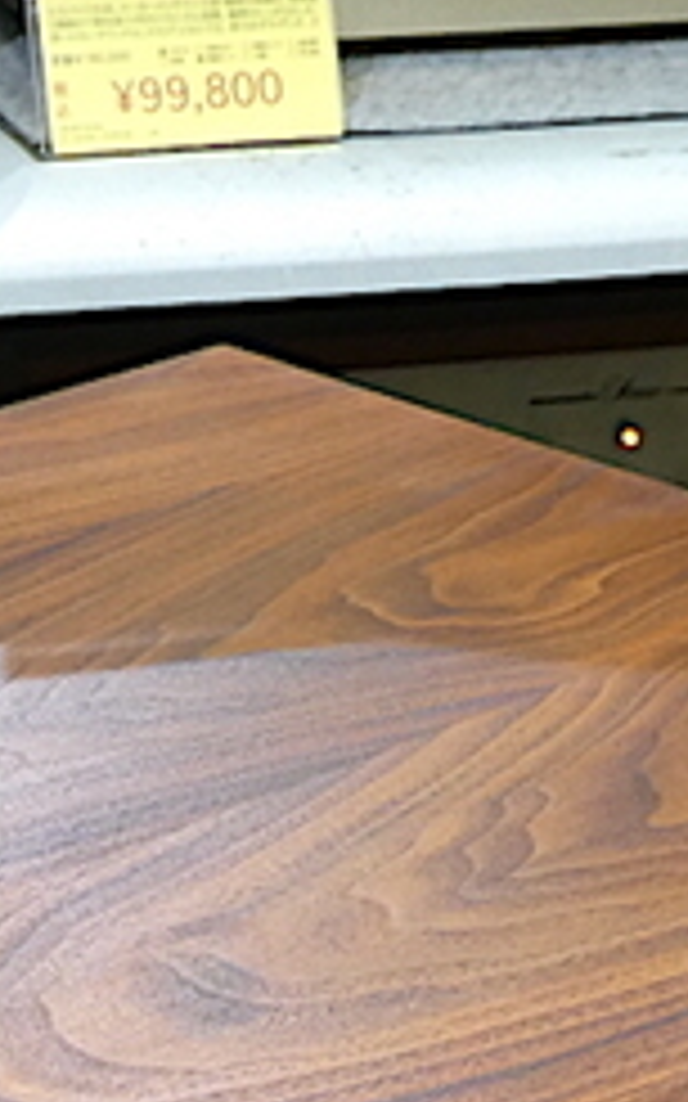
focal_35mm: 137
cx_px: -184
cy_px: 1471
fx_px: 4112
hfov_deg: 9.4
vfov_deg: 14.6
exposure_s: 1/6
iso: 200
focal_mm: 5.8
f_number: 3.6
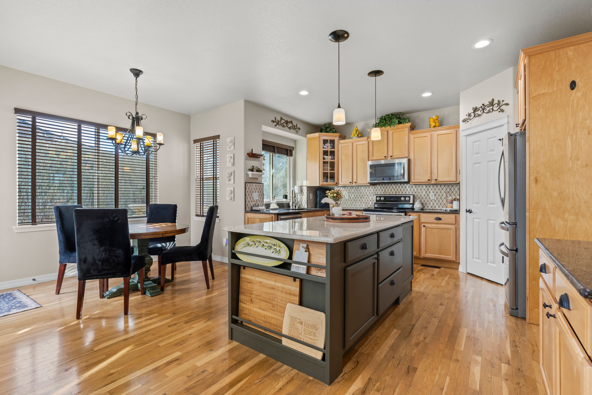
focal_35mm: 17
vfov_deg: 70.4
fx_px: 280
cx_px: 296
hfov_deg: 93.3
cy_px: 198
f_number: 8
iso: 640
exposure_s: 1/6
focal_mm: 17
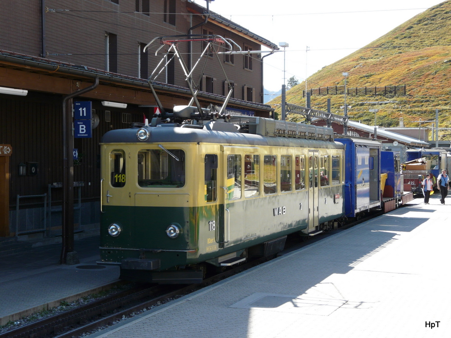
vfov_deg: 22.3
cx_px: 226
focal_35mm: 66
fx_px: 860
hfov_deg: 29.4
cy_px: 169
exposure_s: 1/200
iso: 100
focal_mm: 10.8
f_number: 4
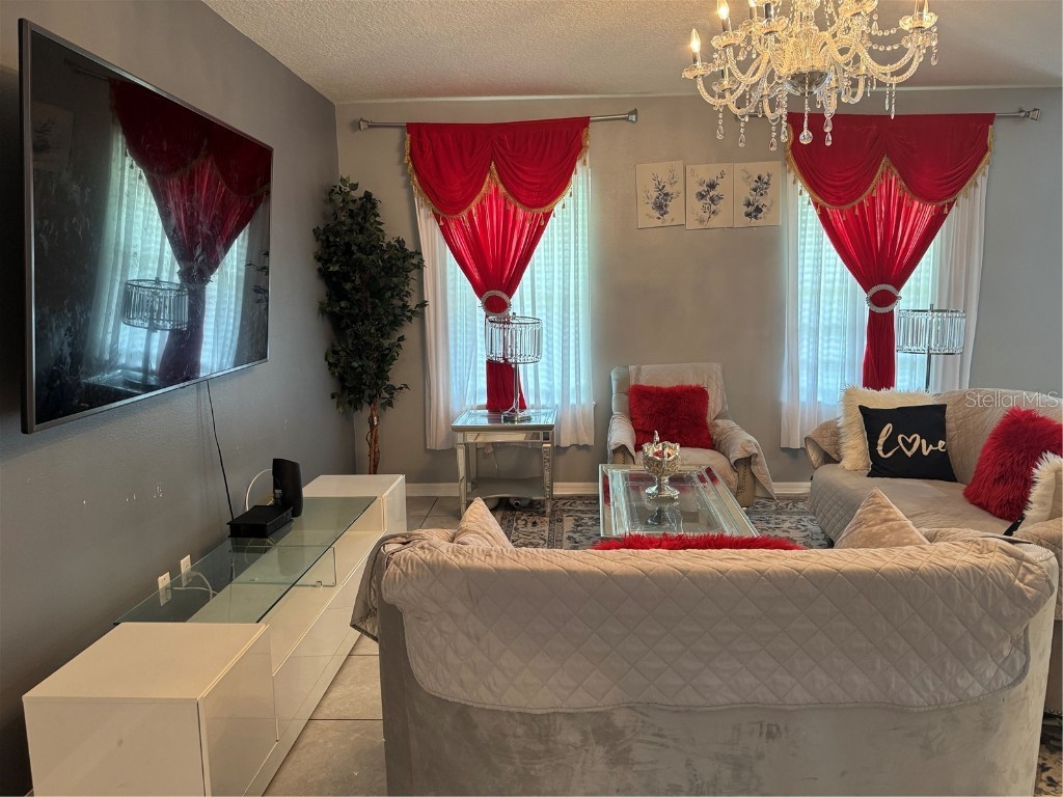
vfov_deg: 56.8
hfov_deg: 71.6
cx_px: 532
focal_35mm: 24
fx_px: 737
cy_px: 398
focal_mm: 6.76
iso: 320
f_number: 1.78
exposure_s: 1/60
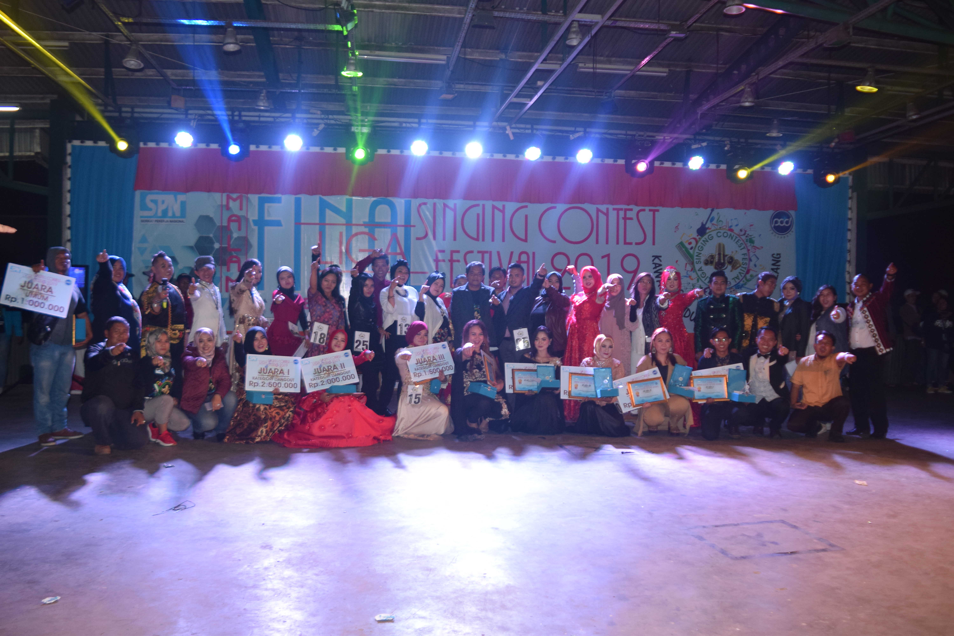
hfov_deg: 67.4
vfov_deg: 47.9
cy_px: 318
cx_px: 477
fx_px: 715
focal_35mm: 27
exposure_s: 1/100
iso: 800
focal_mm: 18
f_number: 3.5
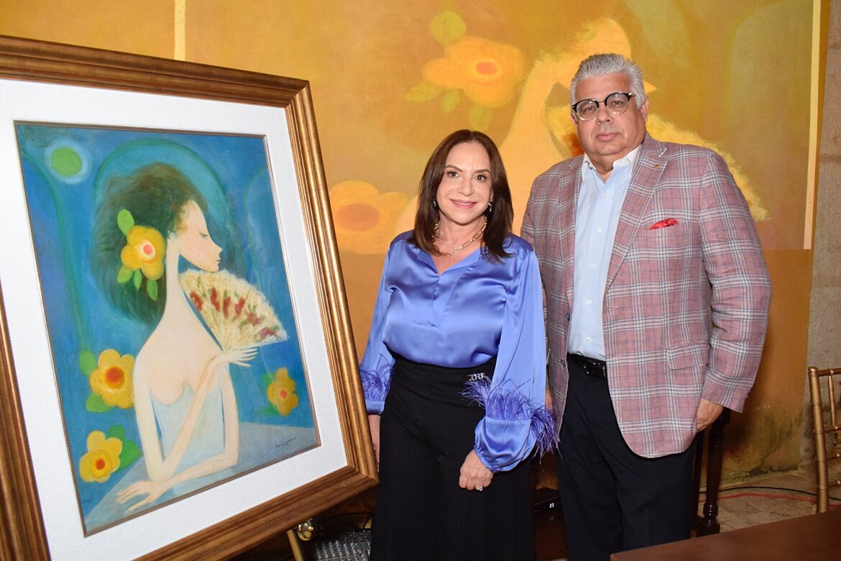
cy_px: 280
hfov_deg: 59.5
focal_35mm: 32
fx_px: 736
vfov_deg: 41.7
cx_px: 420
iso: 2000
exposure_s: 1/60
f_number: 6.3
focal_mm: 21
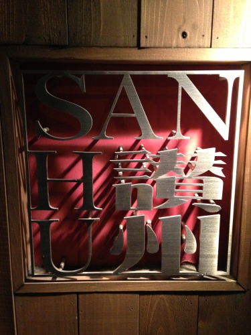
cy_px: 168
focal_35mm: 33
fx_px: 319
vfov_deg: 55.4
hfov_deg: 42.9
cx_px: 126
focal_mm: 4.13
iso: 400
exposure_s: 1/20
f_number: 2.4
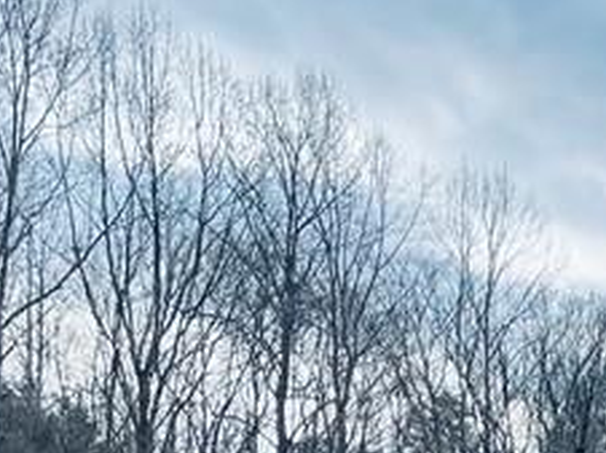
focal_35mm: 118
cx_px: 1032
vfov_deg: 11.5
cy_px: 847
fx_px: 2064
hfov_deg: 14.9
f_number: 1.6
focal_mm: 4.2
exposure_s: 1/2257
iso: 32
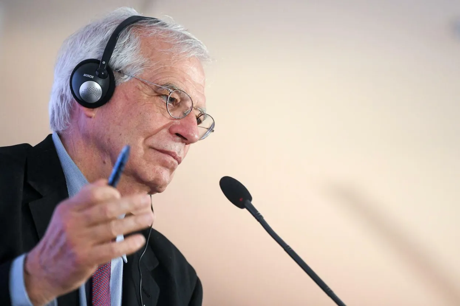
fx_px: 2554
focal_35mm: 200
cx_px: 230
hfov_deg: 10.3
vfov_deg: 6.9
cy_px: 153
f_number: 2.8
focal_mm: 200
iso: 3200
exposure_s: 1/400
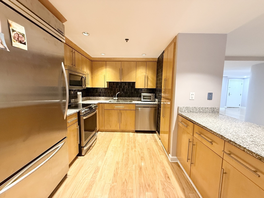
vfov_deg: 85.7
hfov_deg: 102.1
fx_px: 107
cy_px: 99
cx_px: 132
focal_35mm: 14
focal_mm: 2.22
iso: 500
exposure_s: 1/60
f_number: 2.2
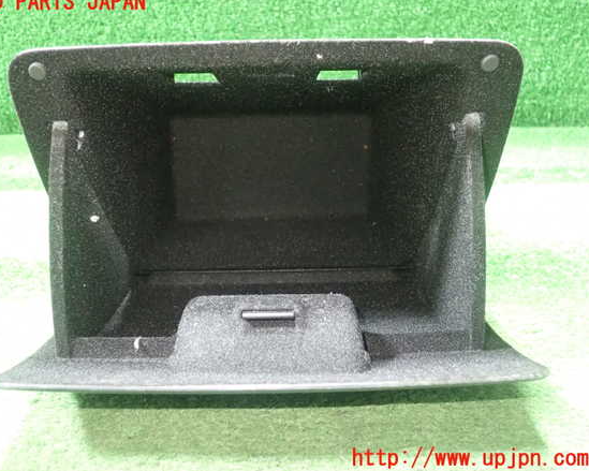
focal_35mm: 32
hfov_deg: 55.6
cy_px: 231
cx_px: 273
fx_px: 558
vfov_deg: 45.8
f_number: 2.3
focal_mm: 5.5
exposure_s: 1/30
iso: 1250
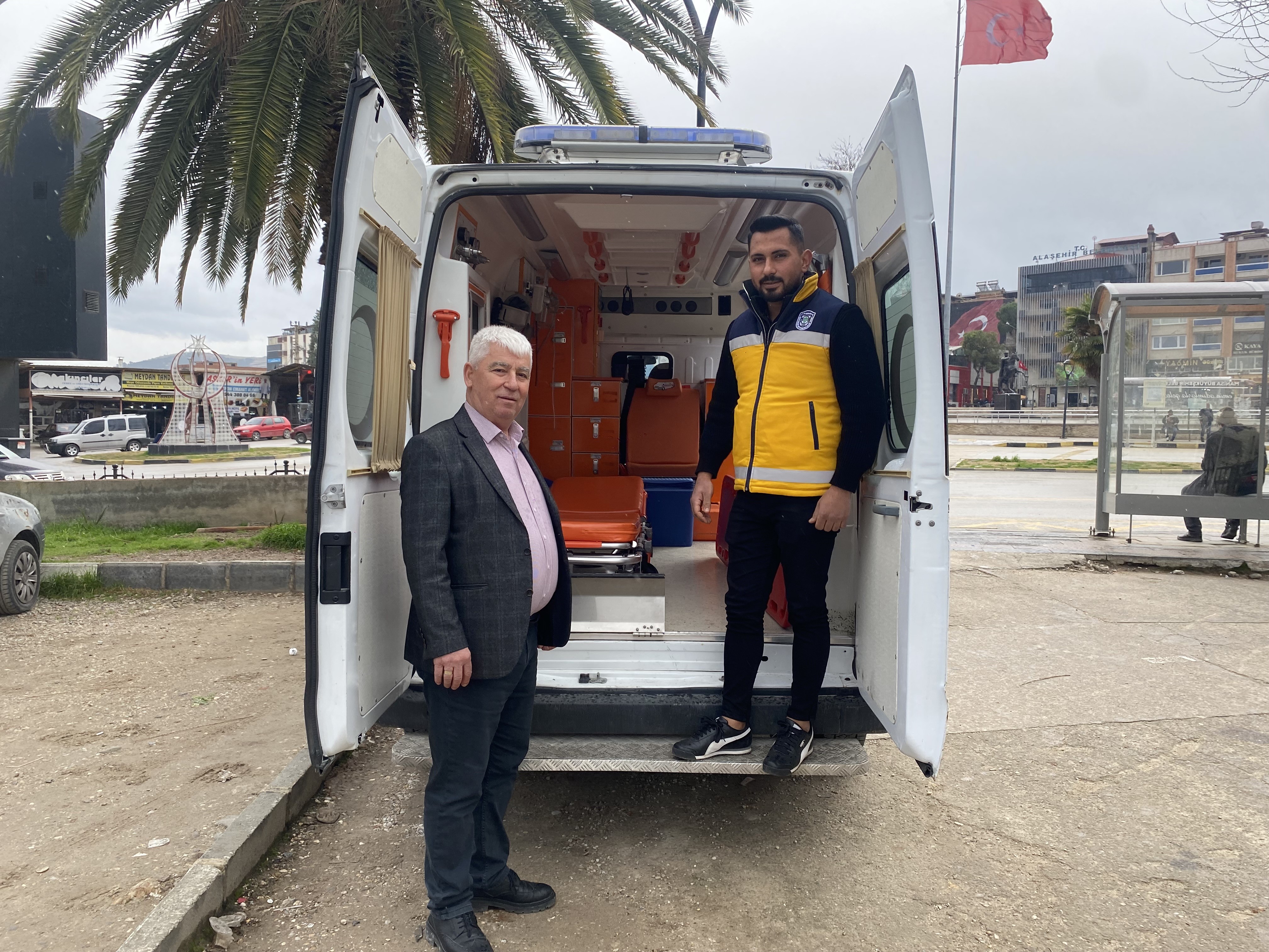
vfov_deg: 53.1
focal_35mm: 26
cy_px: 476
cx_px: 634
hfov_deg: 67.3
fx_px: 953
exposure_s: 1/426
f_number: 1.8
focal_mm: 4.25
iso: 32
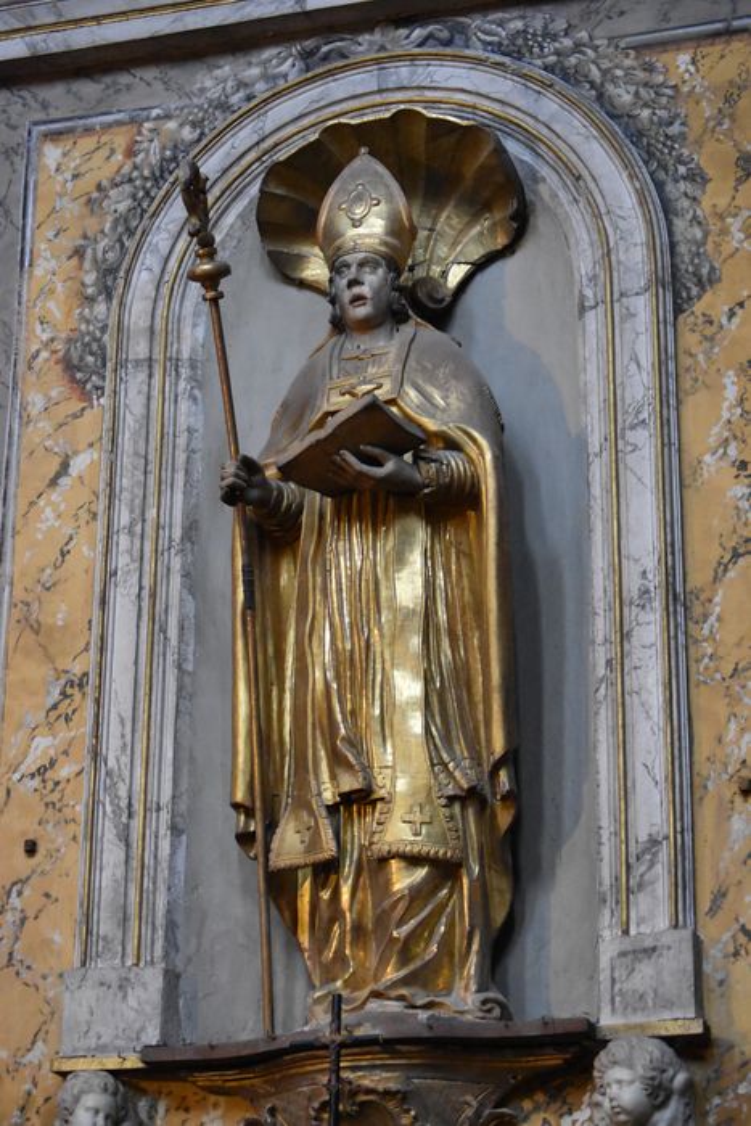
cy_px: 563
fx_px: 2580
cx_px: 376
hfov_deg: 16.6
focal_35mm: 82
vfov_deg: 24.6
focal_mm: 55
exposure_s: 1/60
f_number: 4
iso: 7200
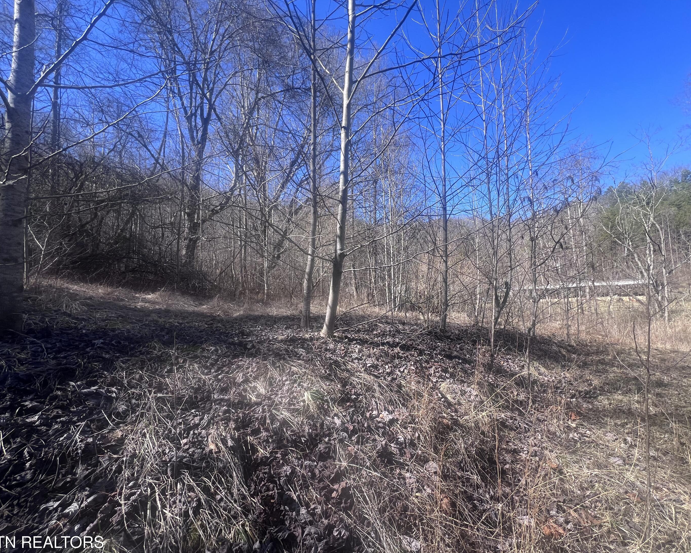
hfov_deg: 100.6
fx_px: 286
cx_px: 364
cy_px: 282
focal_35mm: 14
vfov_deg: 88.0
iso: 32
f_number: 1.8
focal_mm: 1.57
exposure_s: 1/576
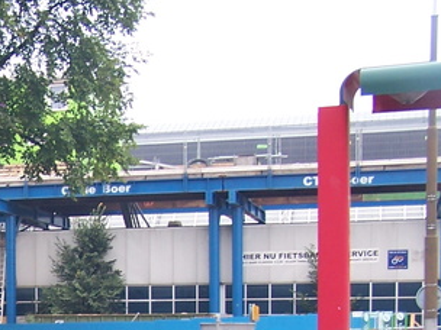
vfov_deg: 14.4
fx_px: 1261
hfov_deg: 18.8
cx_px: -88
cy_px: 414
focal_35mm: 99
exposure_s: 1/45
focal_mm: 6.3
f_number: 2.8
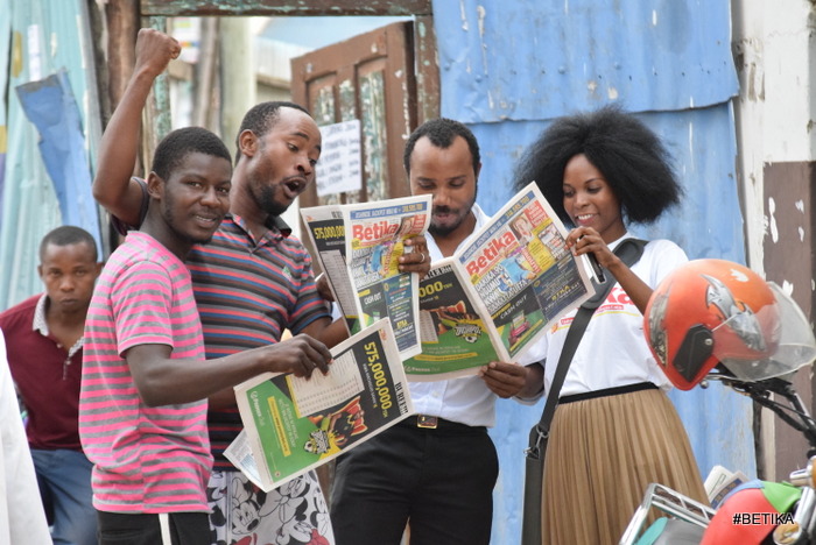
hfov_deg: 9.5
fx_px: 4934
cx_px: 408
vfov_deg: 6.3
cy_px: 272
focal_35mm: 218
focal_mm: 145
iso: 3200
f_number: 5.6
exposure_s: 1/1000
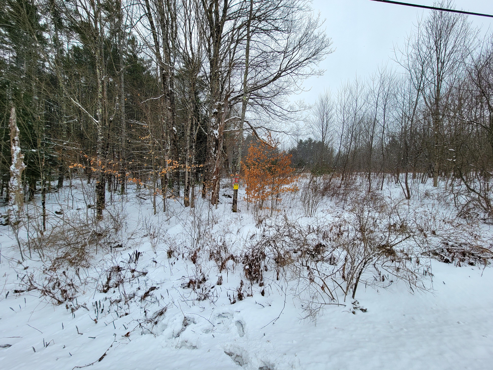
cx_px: 246
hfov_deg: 106.2
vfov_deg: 89.9
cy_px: 185
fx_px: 185
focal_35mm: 13
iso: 50
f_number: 2.2
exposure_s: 1/690
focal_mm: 2.2
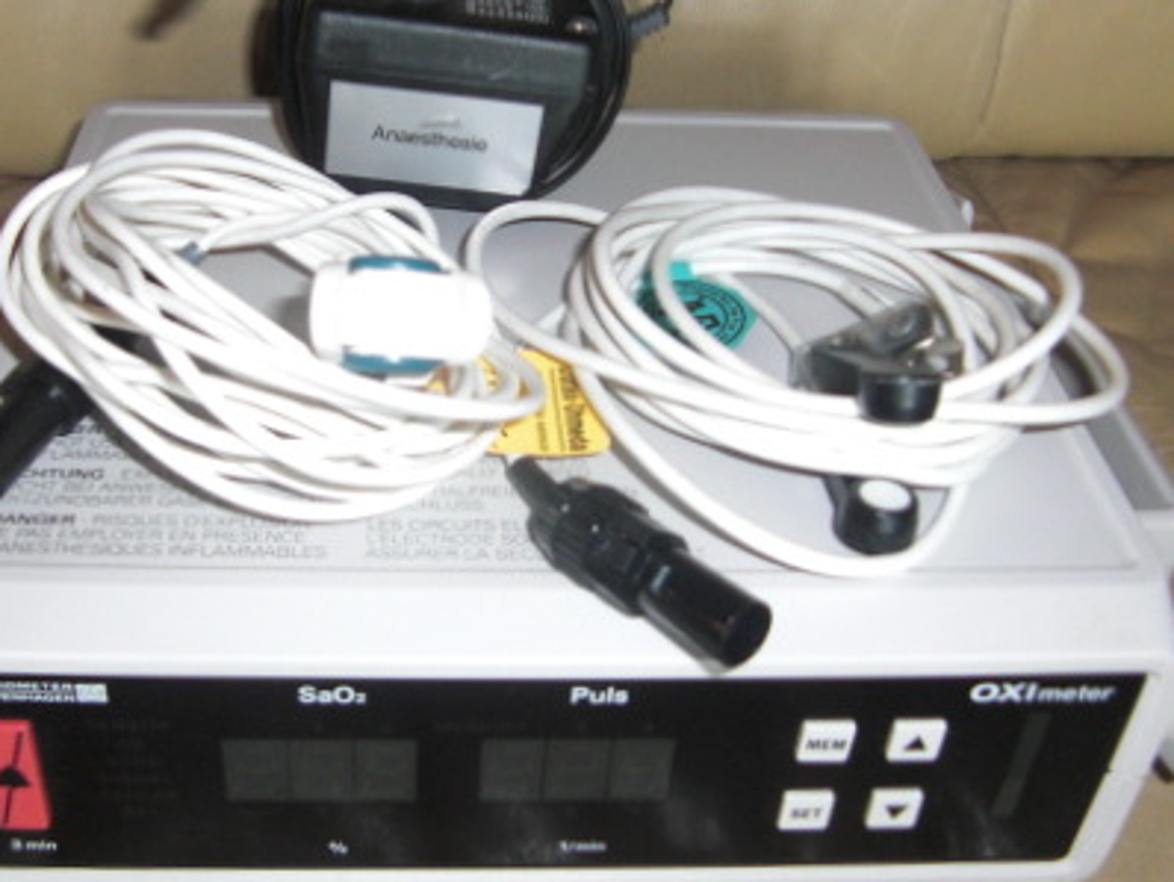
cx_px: 507
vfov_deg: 32.2
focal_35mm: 45
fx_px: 1527
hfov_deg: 42.0
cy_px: 437
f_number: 2.6
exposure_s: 1/60
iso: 200
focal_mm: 4.9
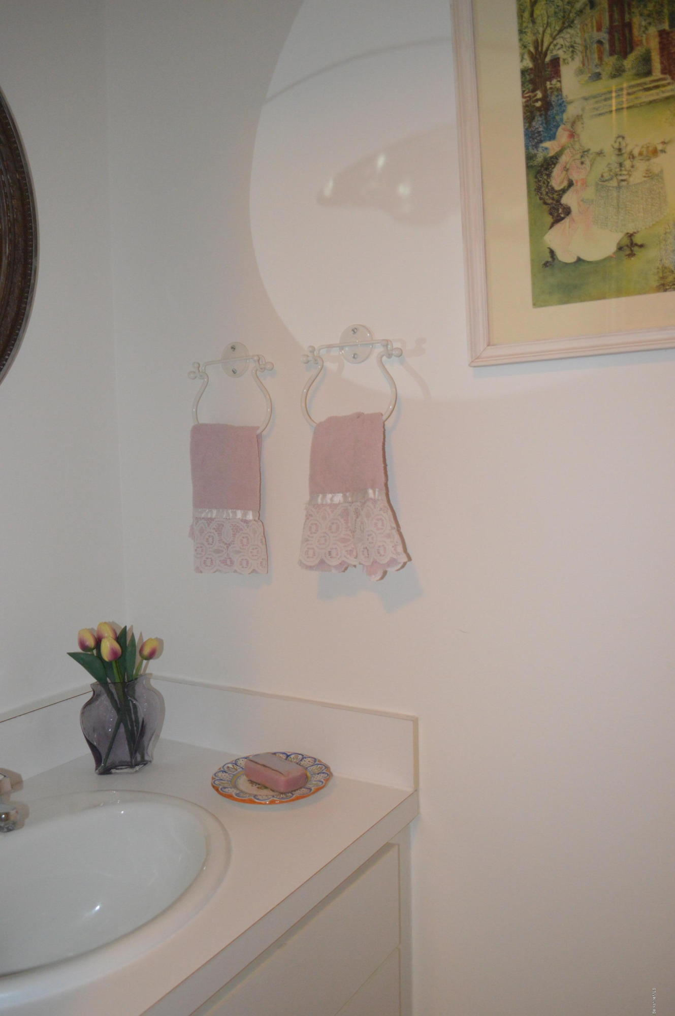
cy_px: 508
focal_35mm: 30
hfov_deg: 43.5
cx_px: 338
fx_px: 846
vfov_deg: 62.0
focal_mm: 20
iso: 1800
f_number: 3.8
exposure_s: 1/60
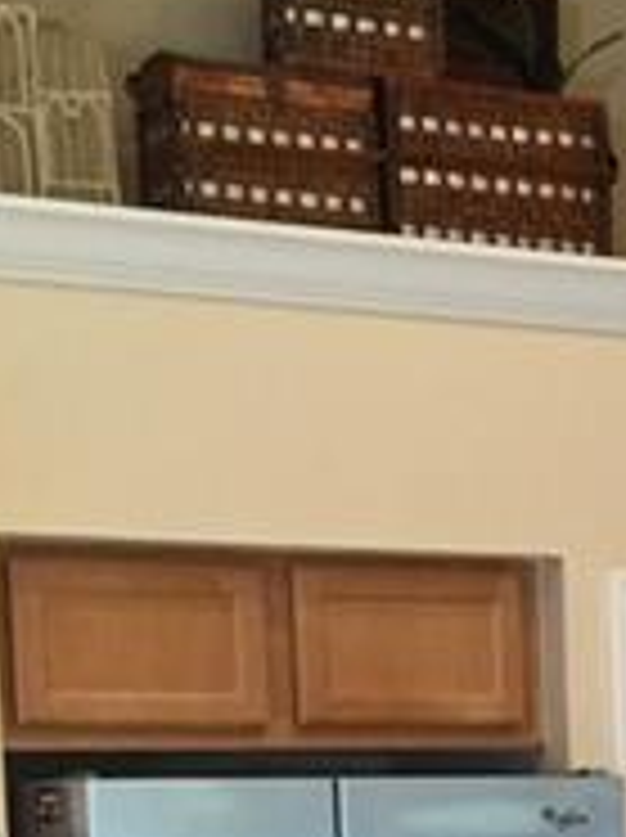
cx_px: 883
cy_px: 1084
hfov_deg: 11.9
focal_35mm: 120
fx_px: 2900
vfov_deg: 15.6
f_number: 2.2
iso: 100
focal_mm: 4.15
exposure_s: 1/15
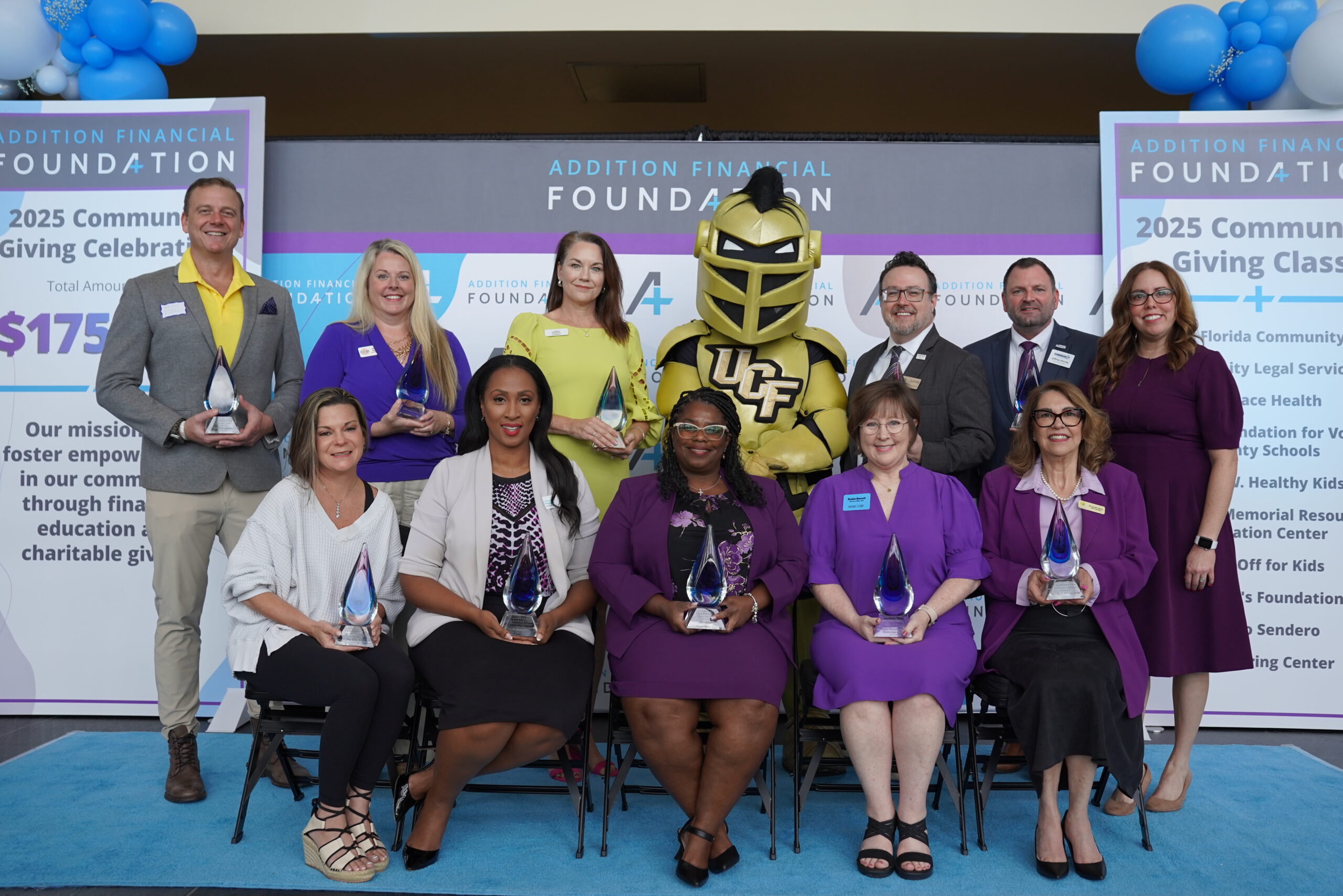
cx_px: 672
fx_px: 1212
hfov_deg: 58.0
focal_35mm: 32
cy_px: 448
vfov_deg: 40.5
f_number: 4
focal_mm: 32.5
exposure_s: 1/160
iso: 640
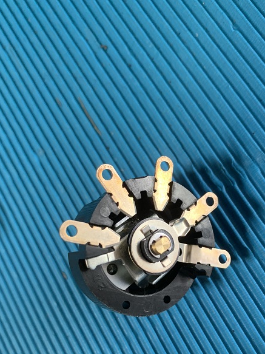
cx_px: 166
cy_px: 226
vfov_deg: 50.7
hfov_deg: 39.4
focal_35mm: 36
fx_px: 368
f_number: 1.8
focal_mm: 4.25
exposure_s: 1/60
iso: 400
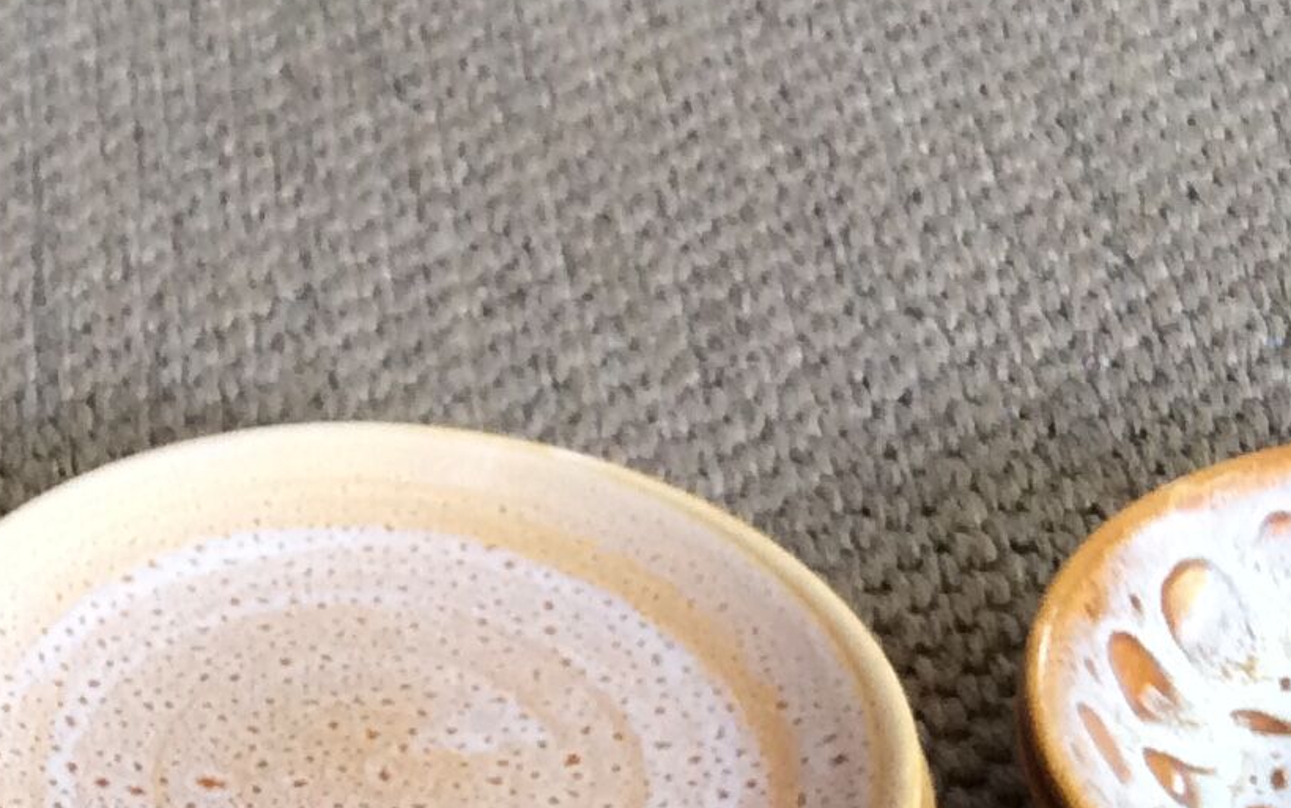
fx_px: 3766
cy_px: 925
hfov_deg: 19.3
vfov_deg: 12.0
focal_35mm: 107
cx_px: 307
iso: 100
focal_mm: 3.3
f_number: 2.4
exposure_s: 1/25
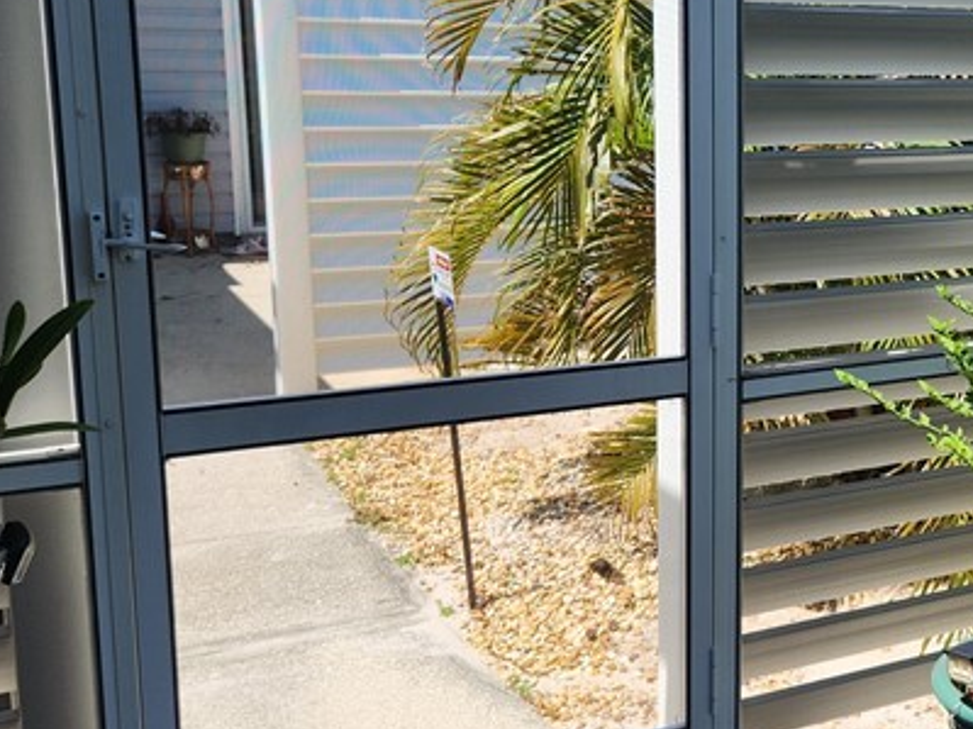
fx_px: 1658
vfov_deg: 24.7
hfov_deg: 29.4
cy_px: 276
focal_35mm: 59
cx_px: 1083
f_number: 1.8
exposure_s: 1/834
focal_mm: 5.4
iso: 20
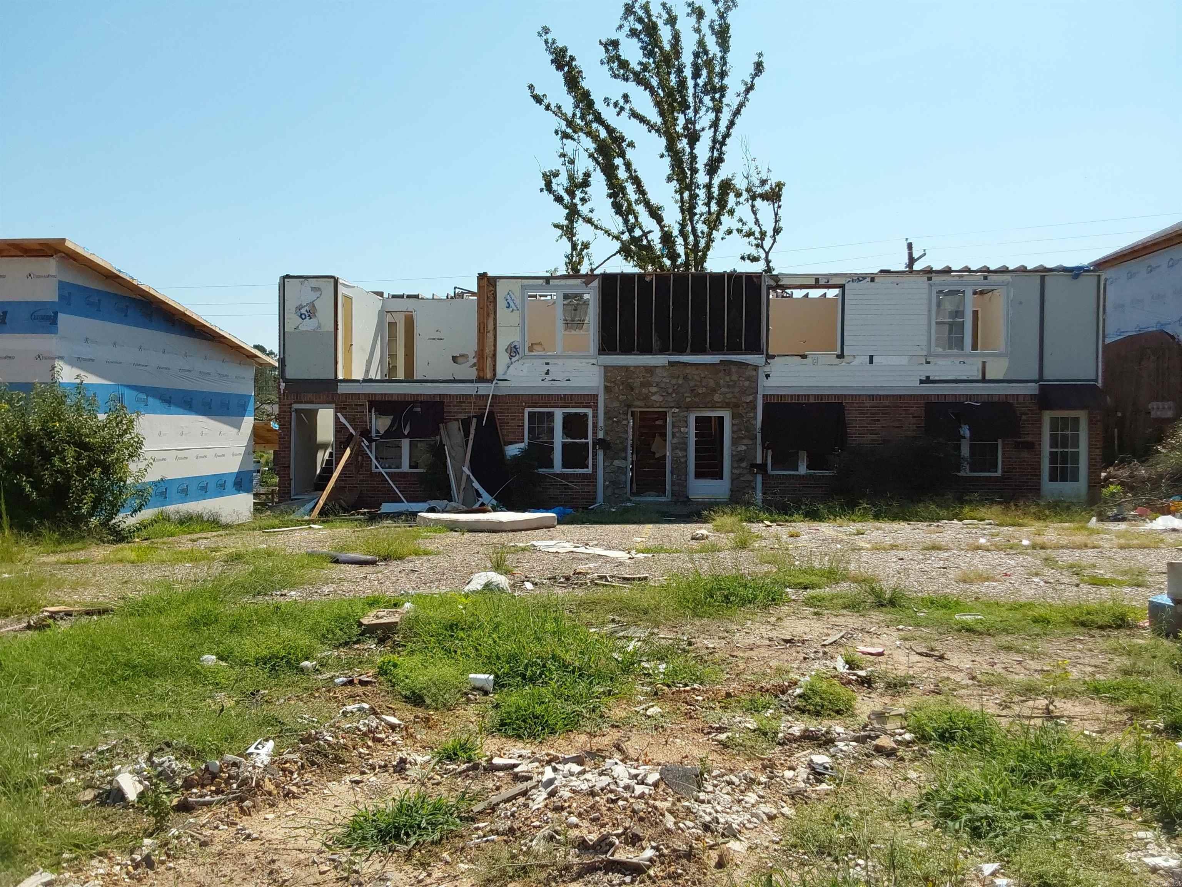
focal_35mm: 28
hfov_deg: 63.4
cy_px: 444
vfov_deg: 49.7
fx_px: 956
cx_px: 591
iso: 50
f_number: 1.9
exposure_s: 1/2386
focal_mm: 2.91
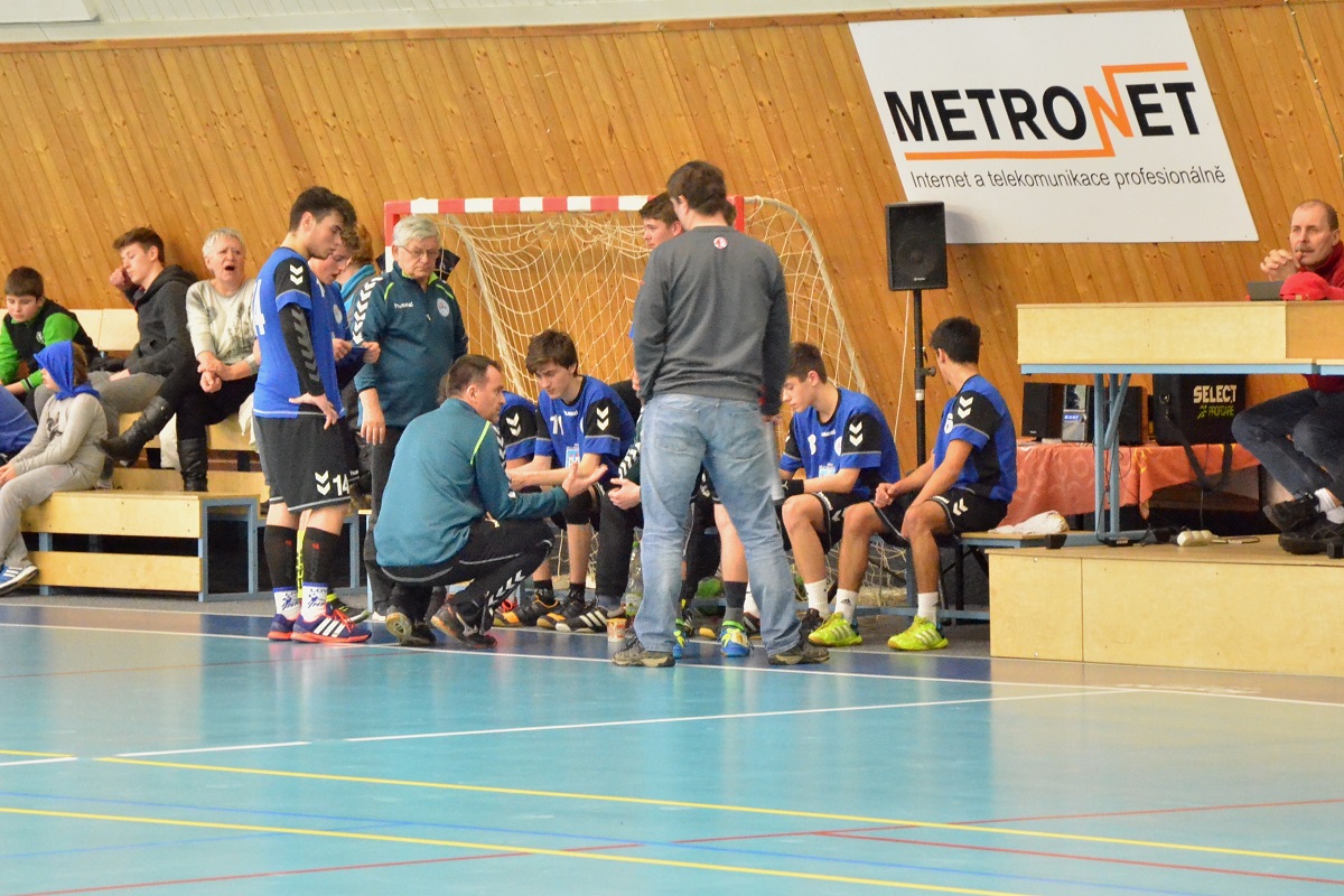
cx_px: 672
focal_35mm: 158
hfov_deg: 13.0
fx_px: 5880
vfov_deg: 8.7
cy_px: 448
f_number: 5.6
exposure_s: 1/80
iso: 6400
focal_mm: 105
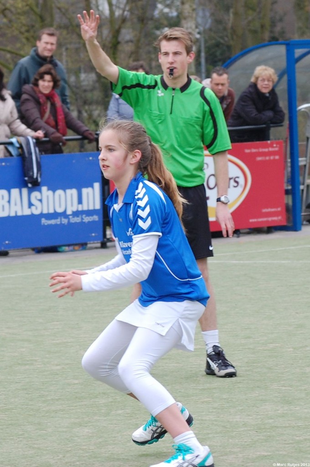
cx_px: 155
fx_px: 1671
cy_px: 234
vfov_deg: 15.9
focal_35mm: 129
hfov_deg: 10.6
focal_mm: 86
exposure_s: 1/500
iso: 400
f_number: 5.6
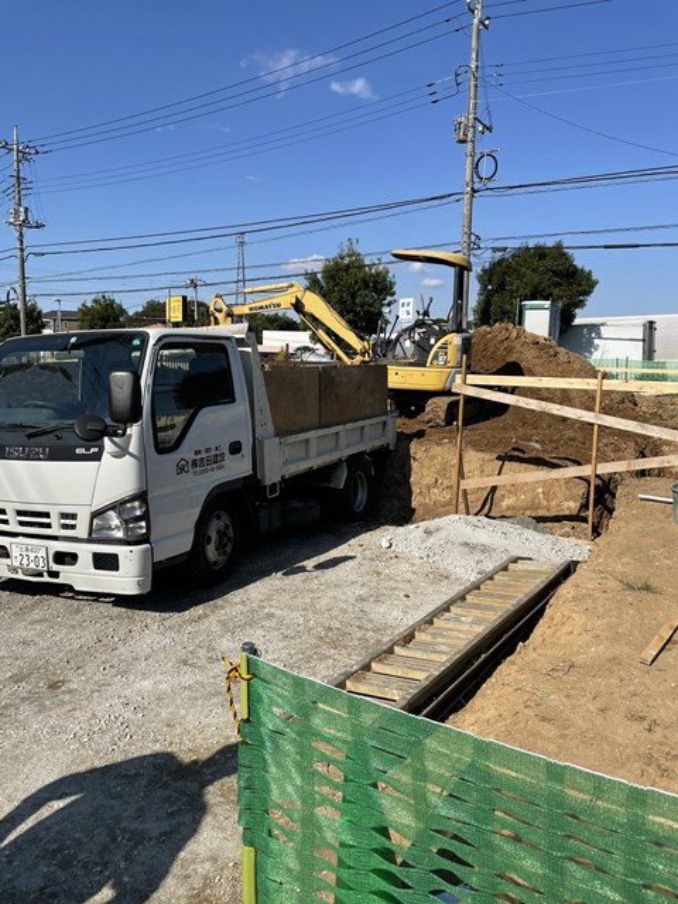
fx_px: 679
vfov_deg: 67.3
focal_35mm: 26
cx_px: 339
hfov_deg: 53.1
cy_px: 452
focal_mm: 4.2
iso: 32
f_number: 1.6
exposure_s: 1/4651
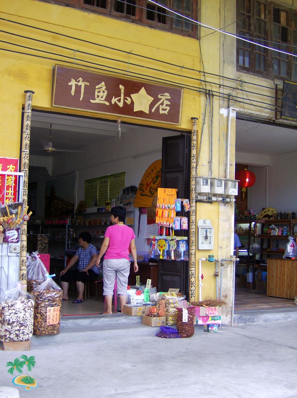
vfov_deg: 41.3
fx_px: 528
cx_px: 148
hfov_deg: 31.4
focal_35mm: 46
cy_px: 199
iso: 100
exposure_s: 1/147
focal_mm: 7.7
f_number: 3.1
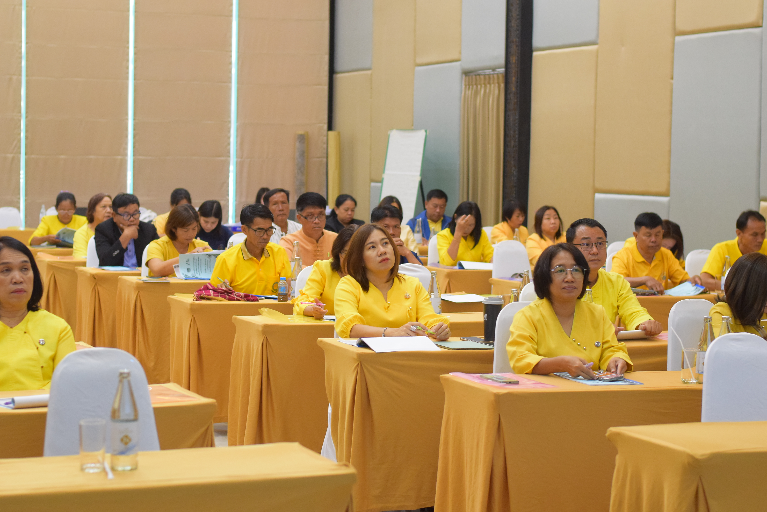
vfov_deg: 18.2
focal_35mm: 75
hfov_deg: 27.0
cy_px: 256
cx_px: 384
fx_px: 1598
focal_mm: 50
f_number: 3.2
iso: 2000
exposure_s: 1/80
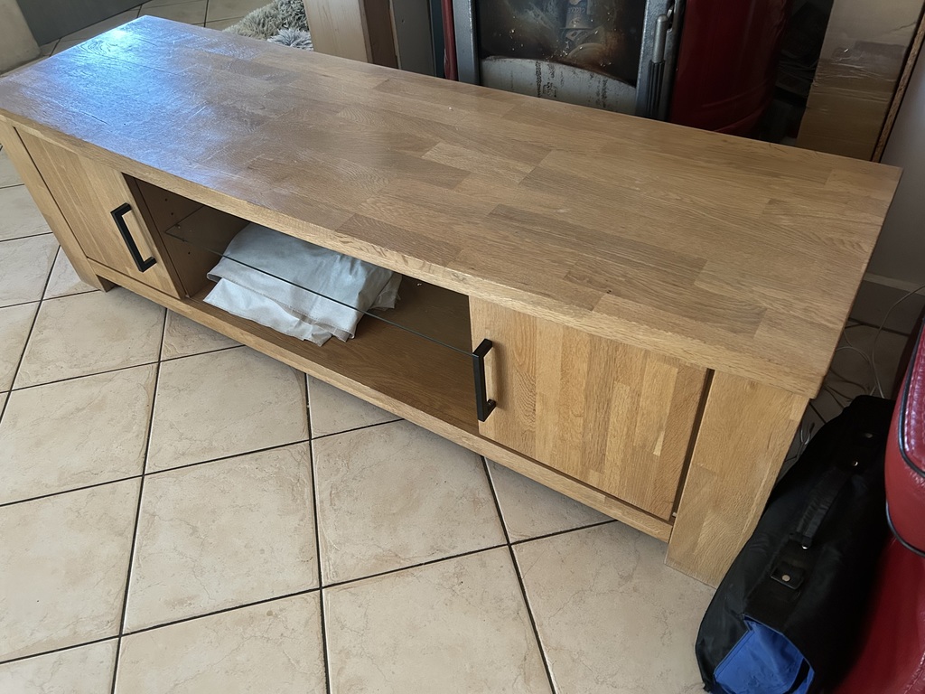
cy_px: 347
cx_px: 462
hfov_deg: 67.3
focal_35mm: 26
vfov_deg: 53.1
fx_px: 695
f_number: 1.5
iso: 500
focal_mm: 5.7
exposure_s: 1/60
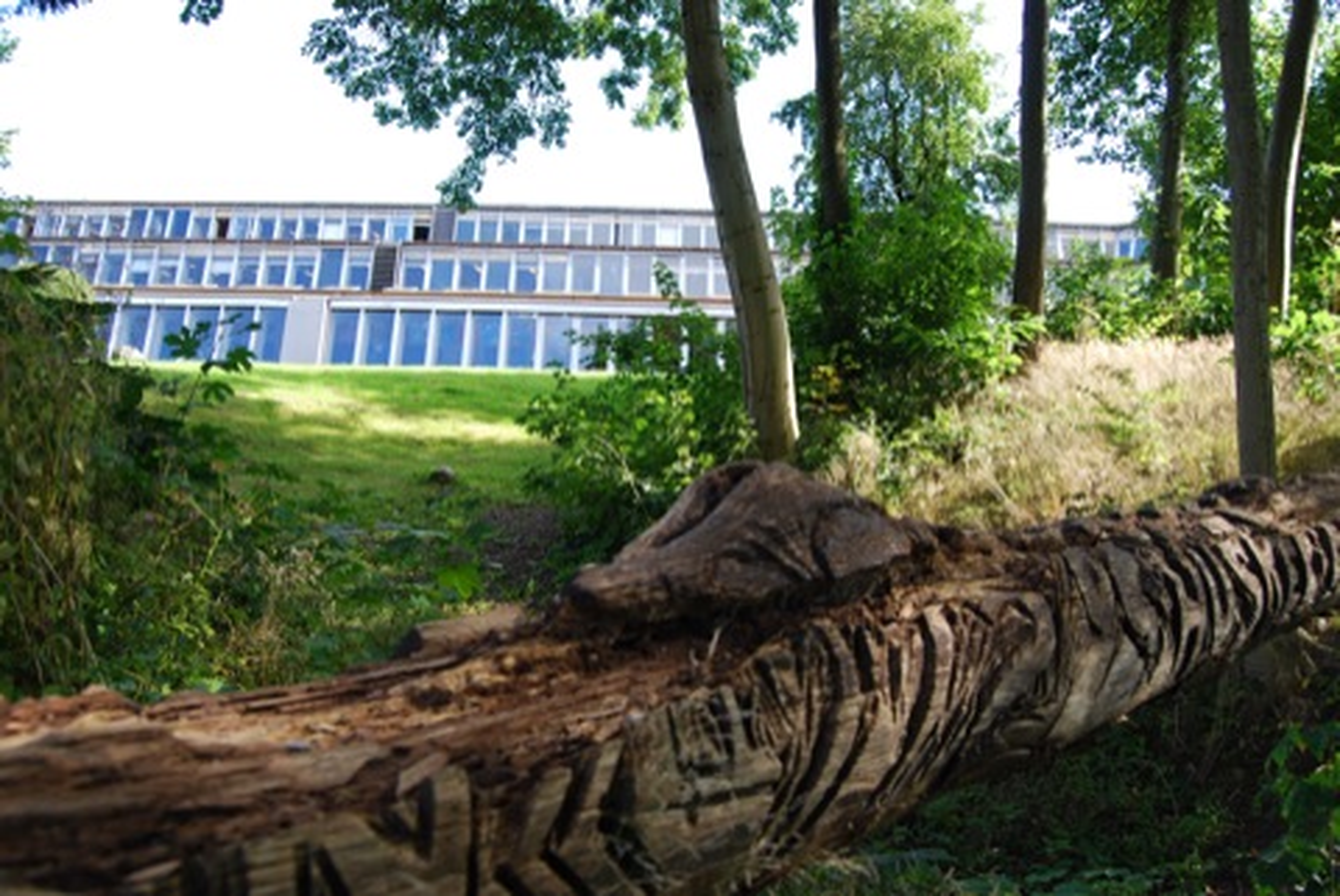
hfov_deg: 67.3
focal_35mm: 27
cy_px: 448
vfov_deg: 48.0
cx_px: 670
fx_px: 1006
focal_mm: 18
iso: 200
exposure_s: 1/100
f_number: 5
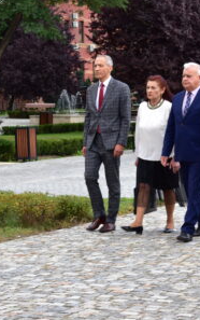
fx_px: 1184
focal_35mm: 136
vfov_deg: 15.4
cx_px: 1
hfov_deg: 9.6
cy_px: 144
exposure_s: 1/200
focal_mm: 42
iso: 200
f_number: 5
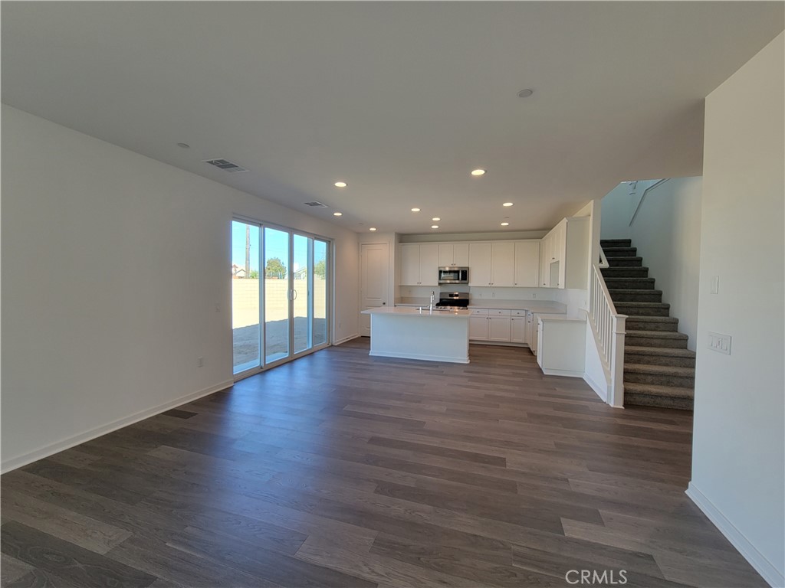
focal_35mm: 13
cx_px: 392
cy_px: 294
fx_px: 295
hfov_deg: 106.2
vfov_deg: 89.9
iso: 64
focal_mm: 2.2
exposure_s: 1/120
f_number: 2.2
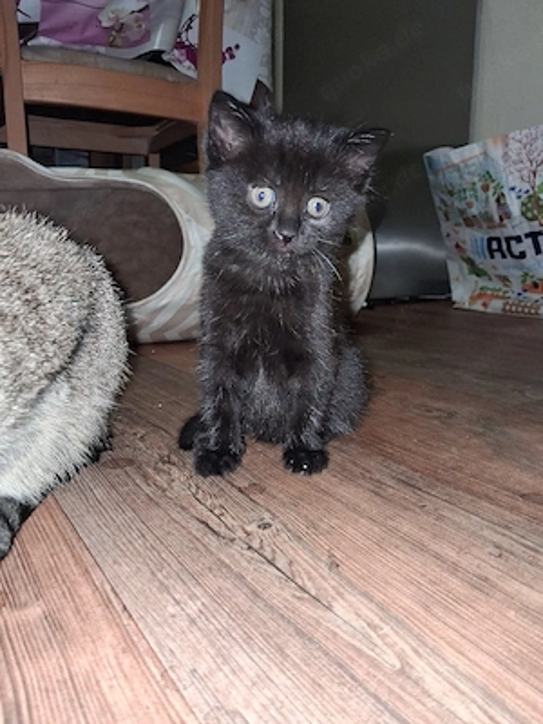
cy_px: 362
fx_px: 565
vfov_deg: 65.3
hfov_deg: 51.4
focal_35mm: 27
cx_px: 272
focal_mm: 4
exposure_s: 1/100
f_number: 1.8
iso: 400
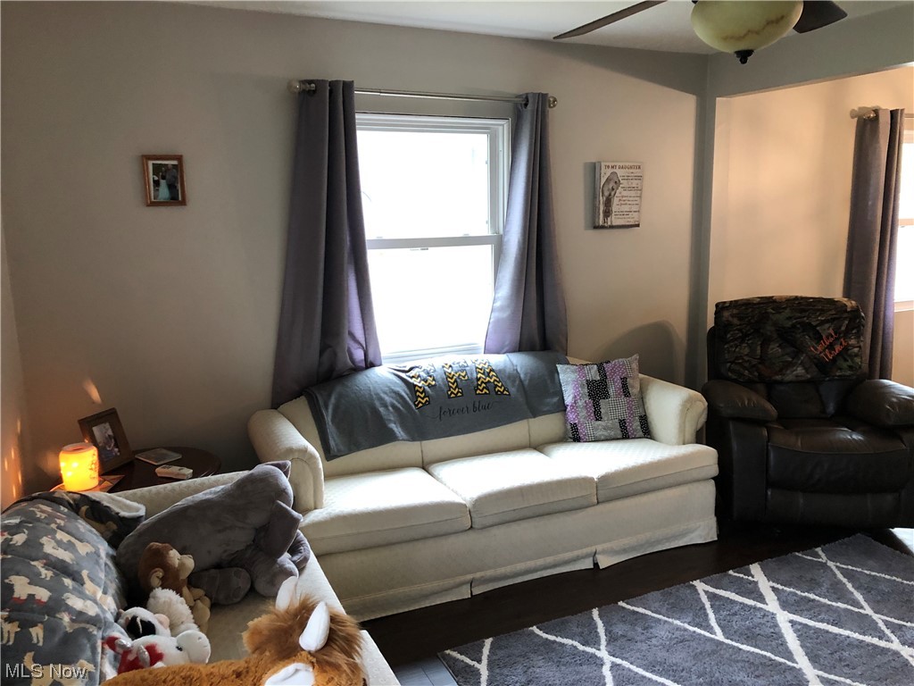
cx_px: 457
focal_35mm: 28
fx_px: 739
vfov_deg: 49.7
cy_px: 343
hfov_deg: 63.4
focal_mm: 3.99
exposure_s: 1/15
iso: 64
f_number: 1.8
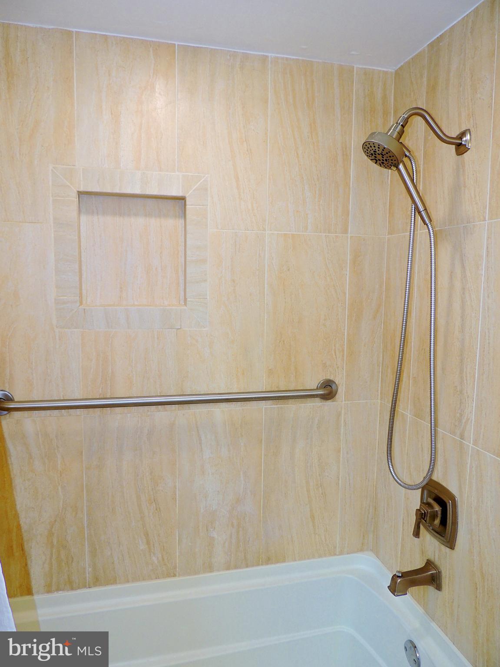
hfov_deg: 56.8
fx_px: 462
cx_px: 250
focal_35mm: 24
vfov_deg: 71.6
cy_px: 334
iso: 100
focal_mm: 4.3
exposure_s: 1/50
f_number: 3
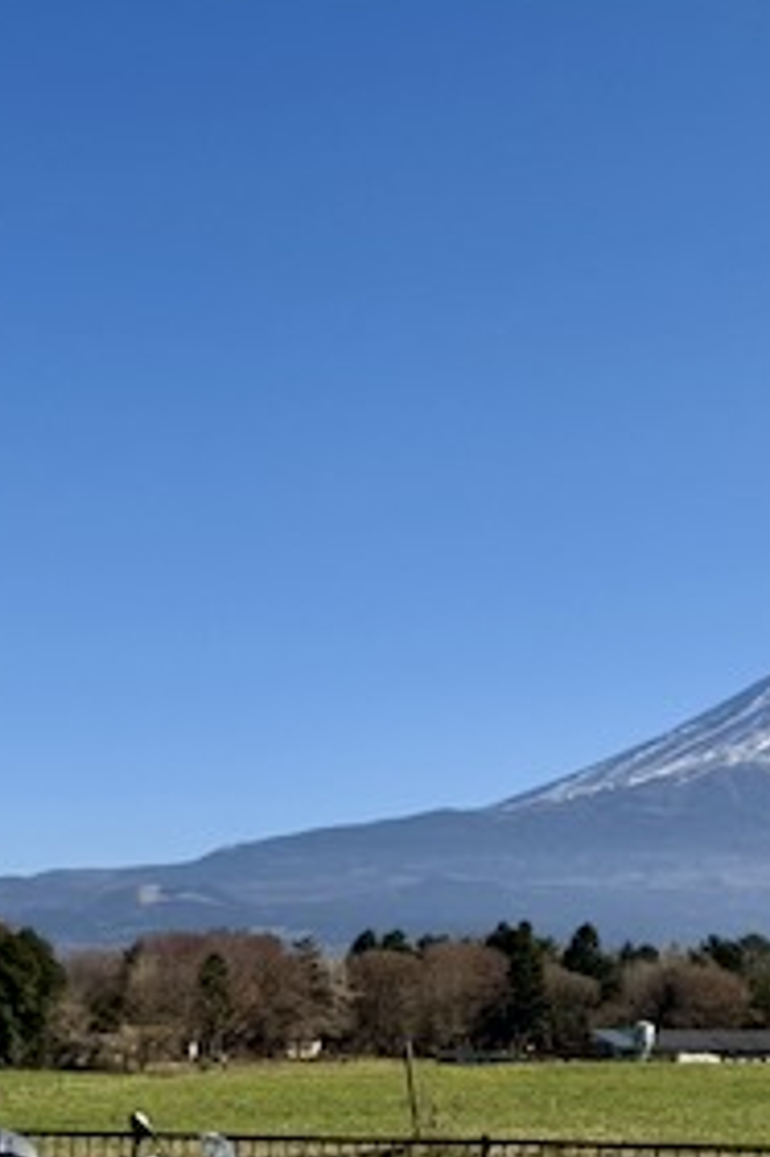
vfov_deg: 31.4
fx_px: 2056
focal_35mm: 64
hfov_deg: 20.3
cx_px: 828
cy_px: 556
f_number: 1.78
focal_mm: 6.76
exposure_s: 1/5714
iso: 80
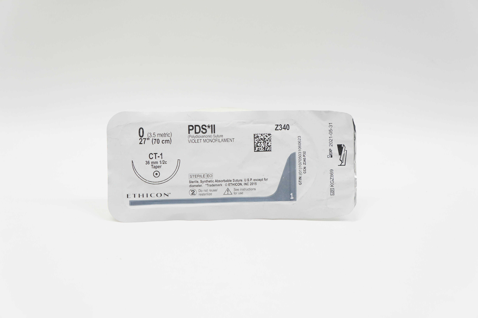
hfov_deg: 41.2
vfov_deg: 28.0
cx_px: 239
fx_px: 637
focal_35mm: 48
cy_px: 159
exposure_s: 1/50
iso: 400
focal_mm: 32
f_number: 6.3
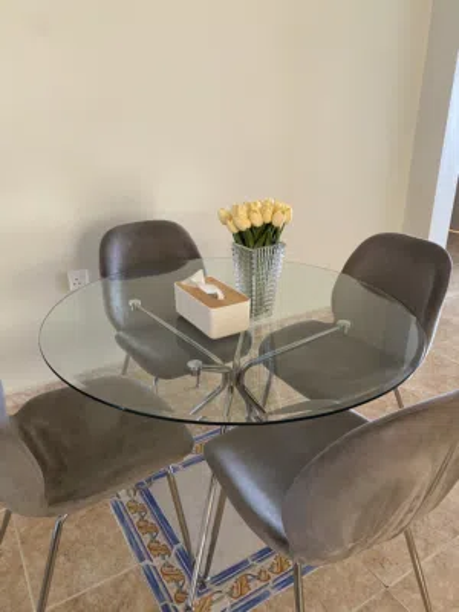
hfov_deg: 53.1
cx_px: 230
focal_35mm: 26
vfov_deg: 67.3
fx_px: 460
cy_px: 306
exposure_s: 1/60
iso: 400
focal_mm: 4.25
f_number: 1.8
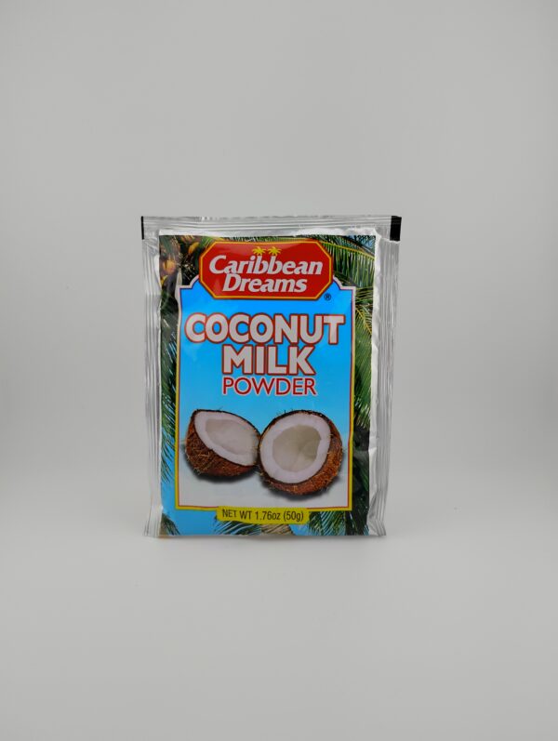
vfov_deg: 63.4
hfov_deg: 49.9
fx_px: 600
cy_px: 370
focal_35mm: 28
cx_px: 279
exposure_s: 1/392
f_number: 1.8
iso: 100
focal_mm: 4.26
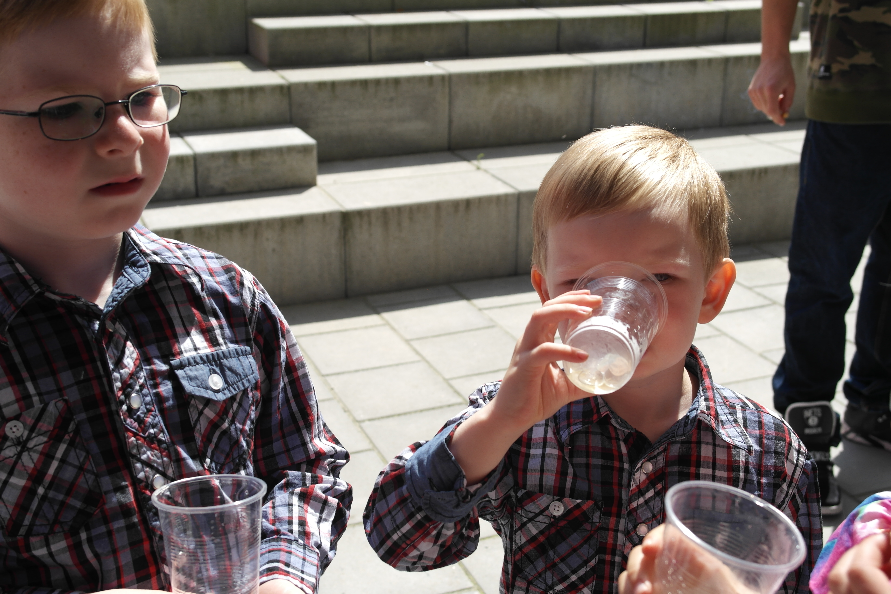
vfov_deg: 29.2
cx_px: 446
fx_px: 1138
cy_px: 297
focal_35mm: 46
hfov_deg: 42.7
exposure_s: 1/250
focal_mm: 30
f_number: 6.3
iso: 100
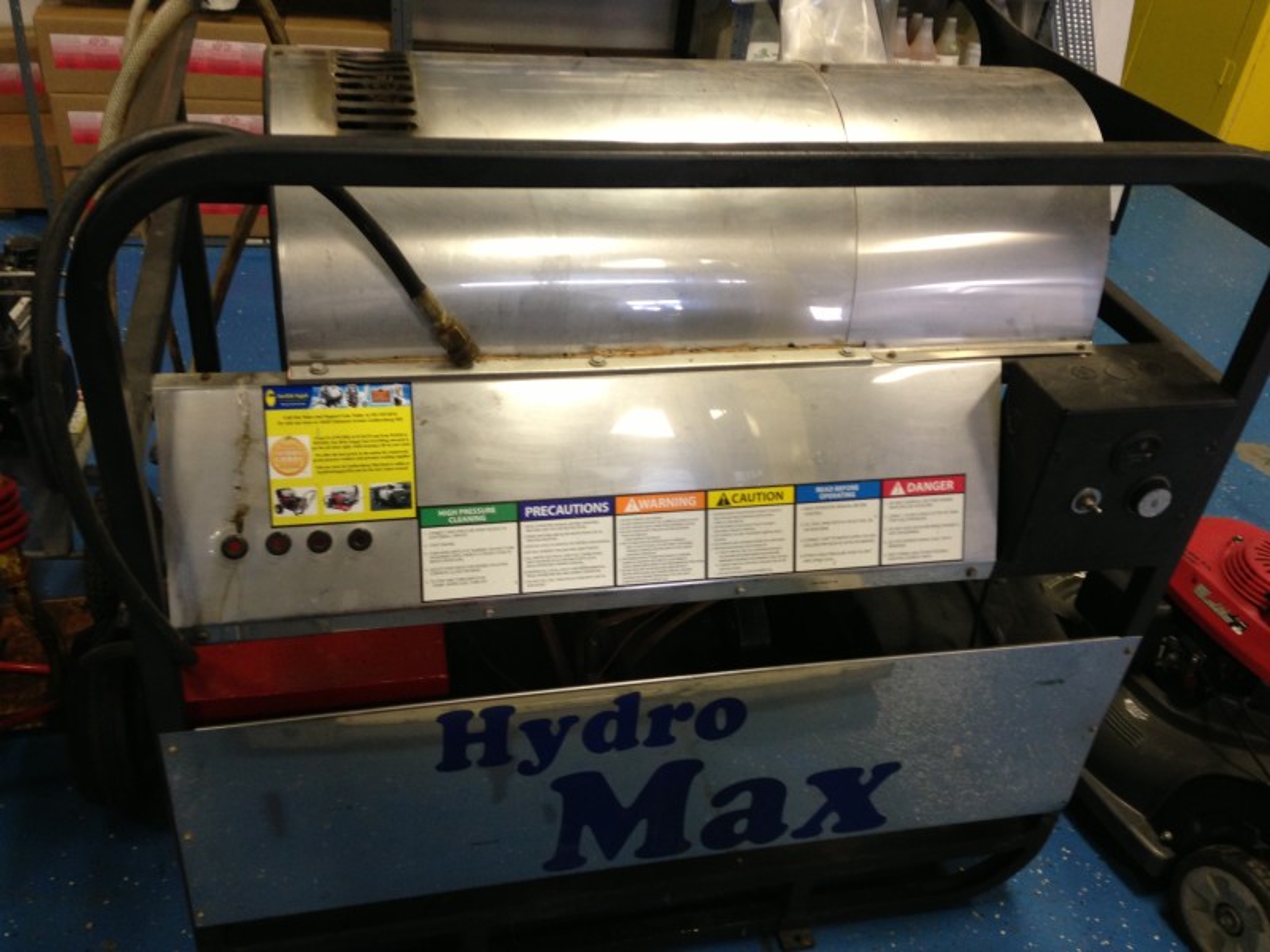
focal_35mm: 33
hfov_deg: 55.4
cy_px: 476
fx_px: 1211
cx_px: 635
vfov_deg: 42.9
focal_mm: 4.13
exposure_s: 1/20
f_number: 2.4
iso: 160
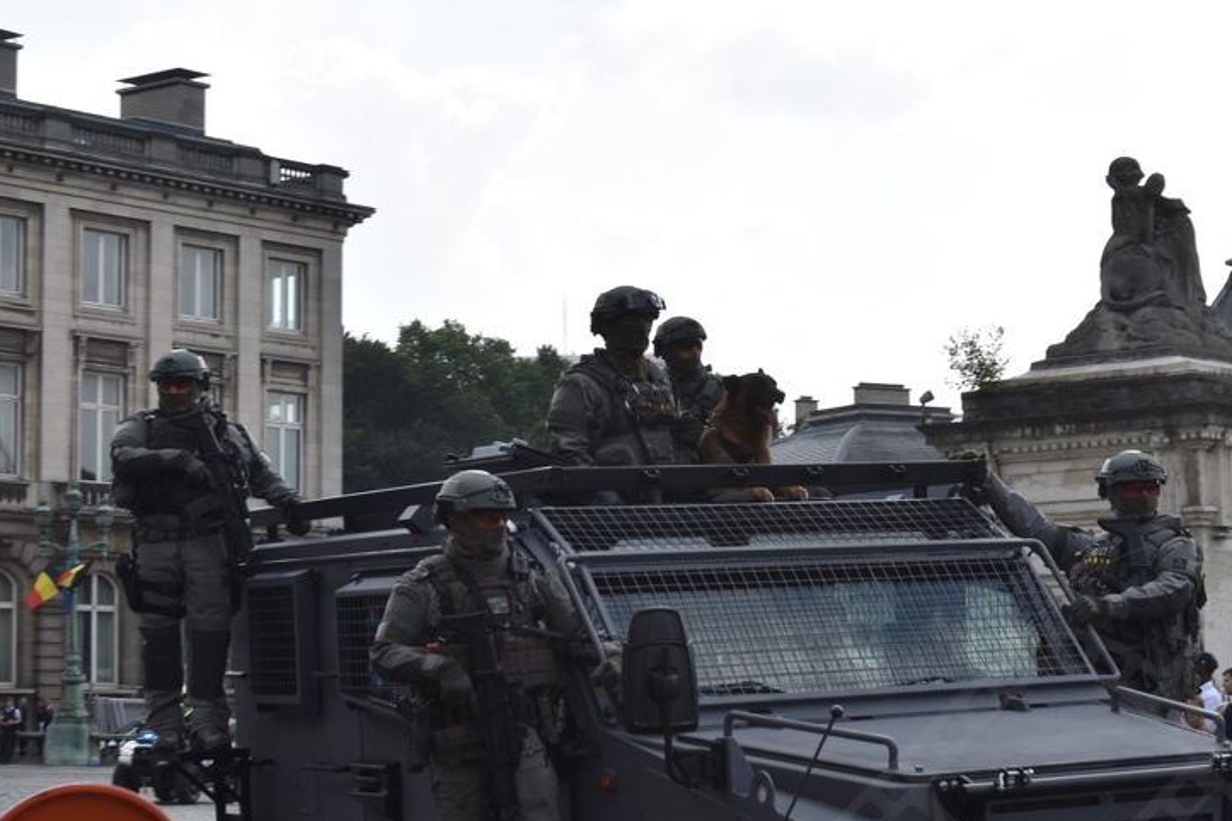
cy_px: 488
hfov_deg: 22.8
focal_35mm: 89
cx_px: 791
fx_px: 3040
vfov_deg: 15.4
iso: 100
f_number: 8
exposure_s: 1/250
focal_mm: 35
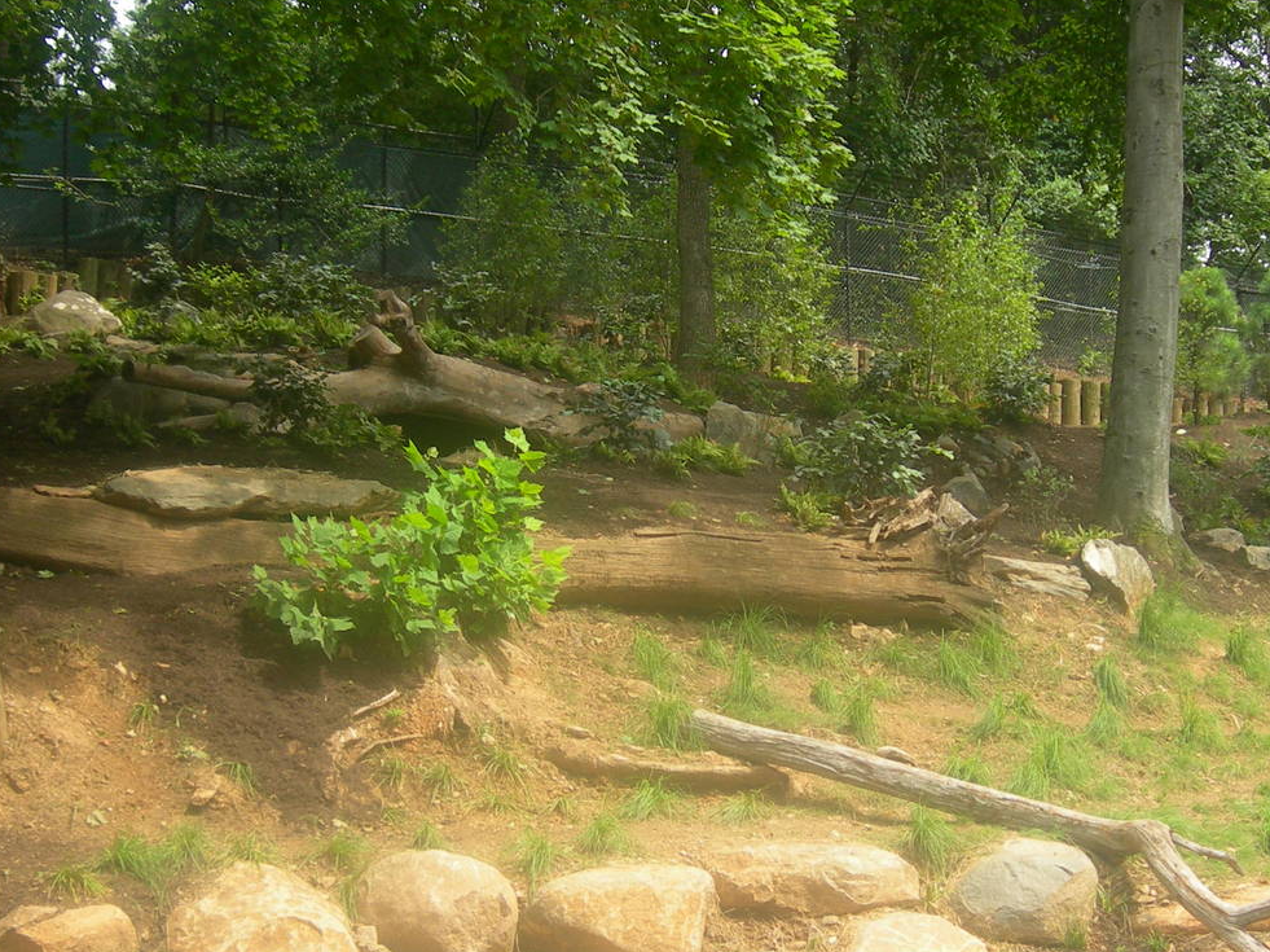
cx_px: 691
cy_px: 633
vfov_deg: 23.5
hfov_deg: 31.2
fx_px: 2274
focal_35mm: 62
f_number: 2.8
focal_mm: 7.8
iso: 50
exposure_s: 1/182
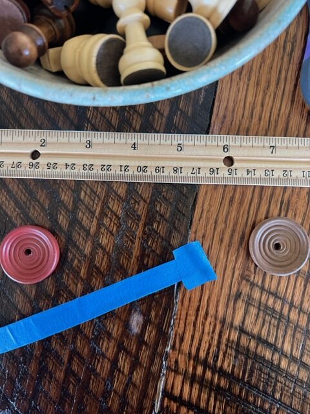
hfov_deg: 53.1
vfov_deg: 67.3
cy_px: 207
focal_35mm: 26
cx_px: 155
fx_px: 310
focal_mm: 5.7
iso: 320
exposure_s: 1/60
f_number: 1.5
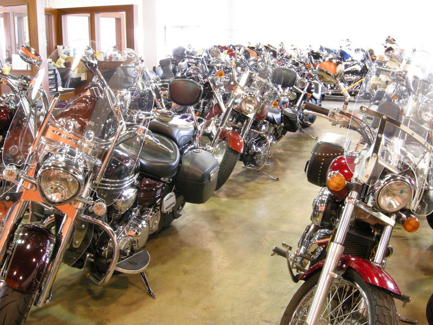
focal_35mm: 40
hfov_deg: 46.8
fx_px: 500
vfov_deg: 36.0
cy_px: 162
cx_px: 216
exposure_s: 1/2
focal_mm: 8.5
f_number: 5.7
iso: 200
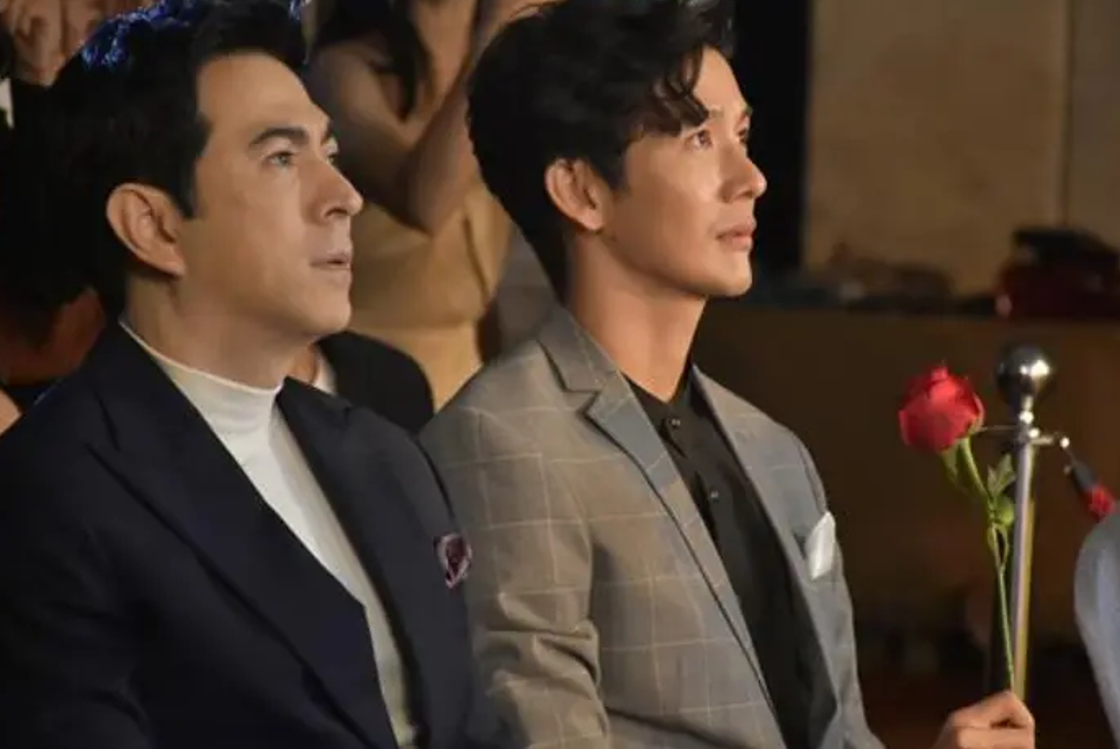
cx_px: 618
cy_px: 361
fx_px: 7442
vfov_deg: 5.8
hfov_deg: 8.6
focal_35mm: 239
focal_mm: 140
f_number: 5.6
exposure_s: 1/100
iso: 4000
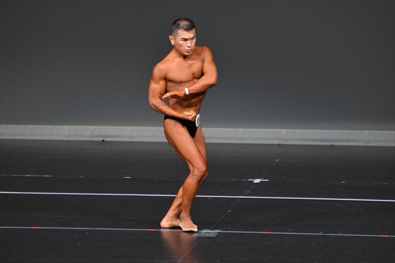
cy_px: 132
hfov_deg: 6.0
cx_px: 198
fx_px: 3784
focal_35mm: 345
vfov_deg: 4.0
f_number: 5.6
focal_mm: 230
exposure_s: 1/400
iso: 4000
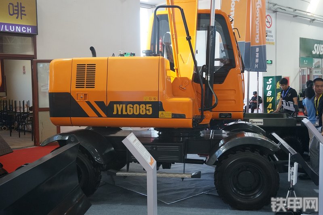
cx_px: 162
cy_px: 108
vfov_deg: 31.9
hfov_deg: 46.4
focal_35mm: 42
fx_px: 377
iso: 640
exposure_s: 1/50
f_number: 5
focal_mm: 28
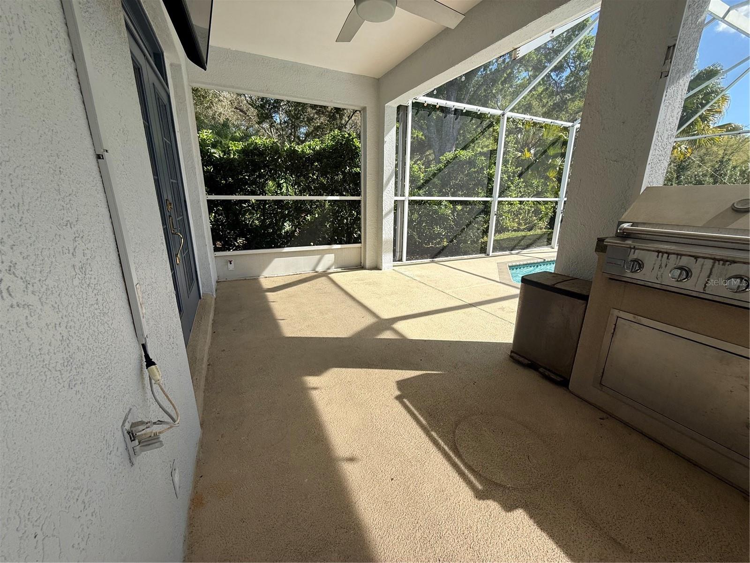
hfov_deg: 102.1
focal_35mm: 14
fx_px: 303
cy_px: 282
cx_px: 375
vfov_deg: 85.7
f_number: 2.2
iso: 50
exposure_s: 1/914
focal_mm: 2.22
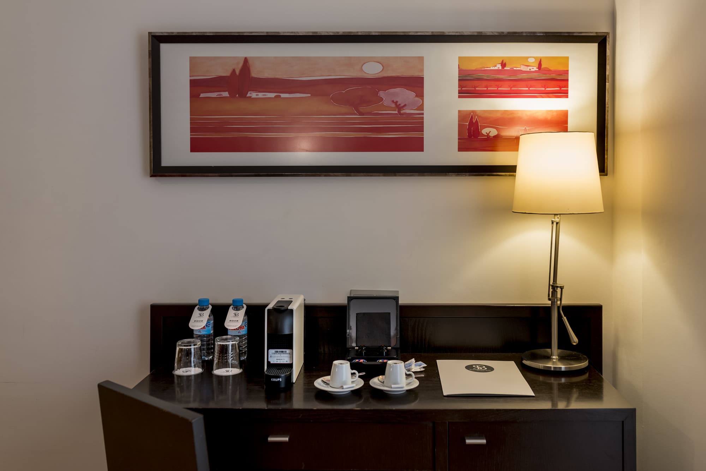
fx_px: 687
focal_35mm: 35
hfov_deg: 54.4
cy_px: 236
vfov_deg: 37.9
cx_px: 353
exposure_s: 1/80
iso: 500
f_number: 2.8
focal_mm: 35
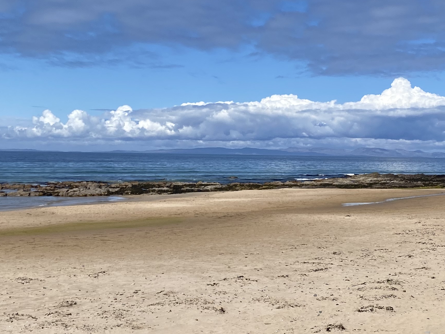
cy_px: 158
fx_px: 784
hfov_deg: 31.5
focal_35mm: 61
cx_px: 280
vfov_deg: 24.0
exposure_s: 1/5747
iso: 32
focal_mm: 4.25
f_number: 1.8
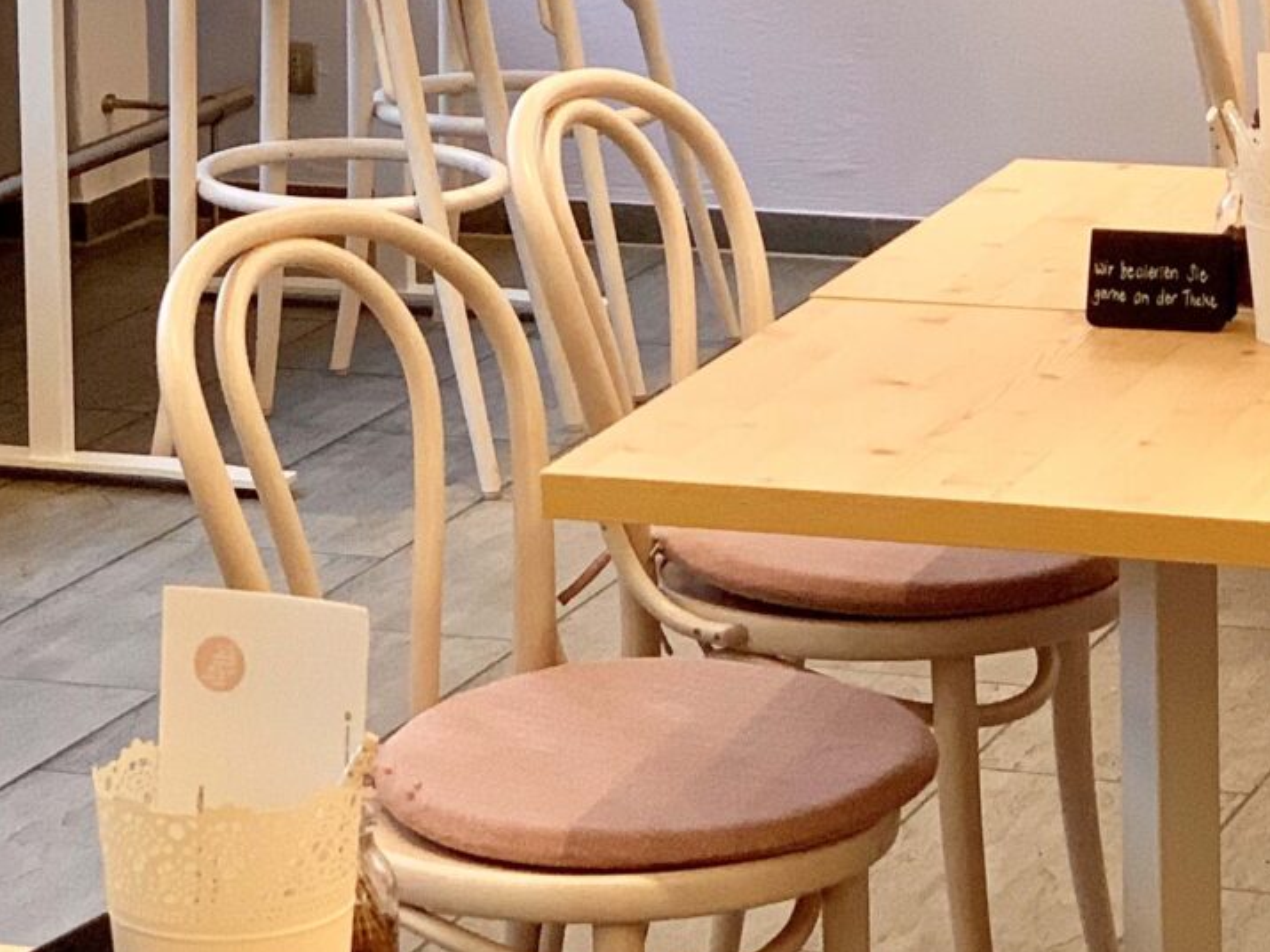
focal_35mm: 149
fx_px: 5466
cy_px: -391
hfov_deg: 13.3
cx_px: 611
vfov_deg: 9.7
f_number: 2.4
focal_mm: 6
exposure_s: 1/100
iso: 100
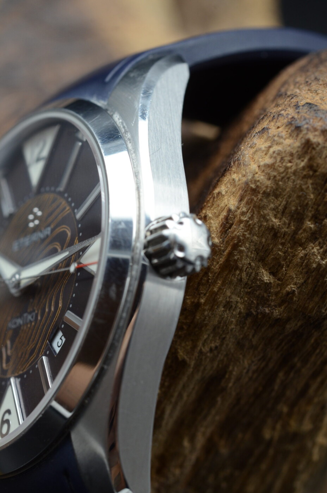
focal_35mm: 90
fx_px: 1231
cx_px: 164
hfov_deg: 15.1
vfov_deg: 22.7
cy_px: 246
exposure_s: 1/40
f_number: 10
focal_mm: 60
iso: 500
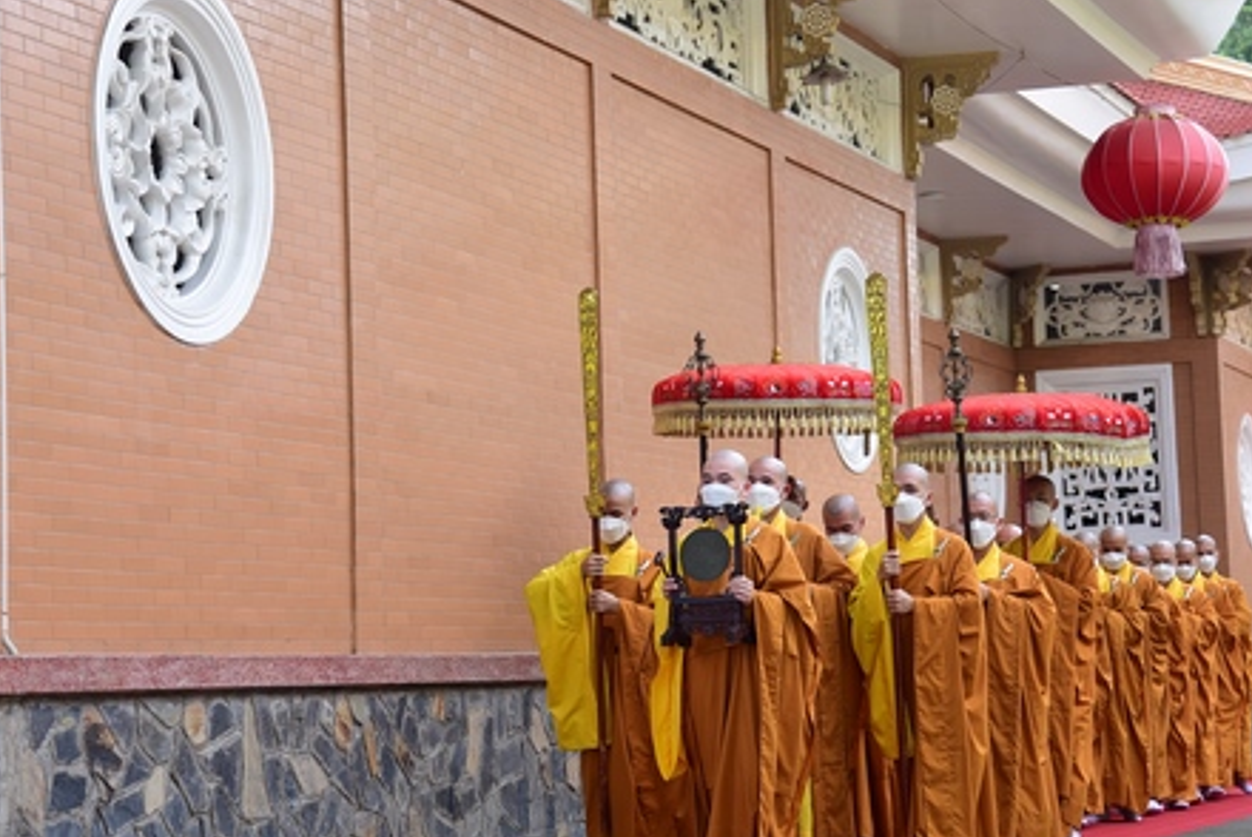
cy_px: 350
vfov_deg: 14.3
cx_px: 731
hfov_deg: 21.2
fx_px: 3341
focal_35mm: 96
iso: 100
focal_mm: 65
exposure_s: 1/100
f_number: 4.5
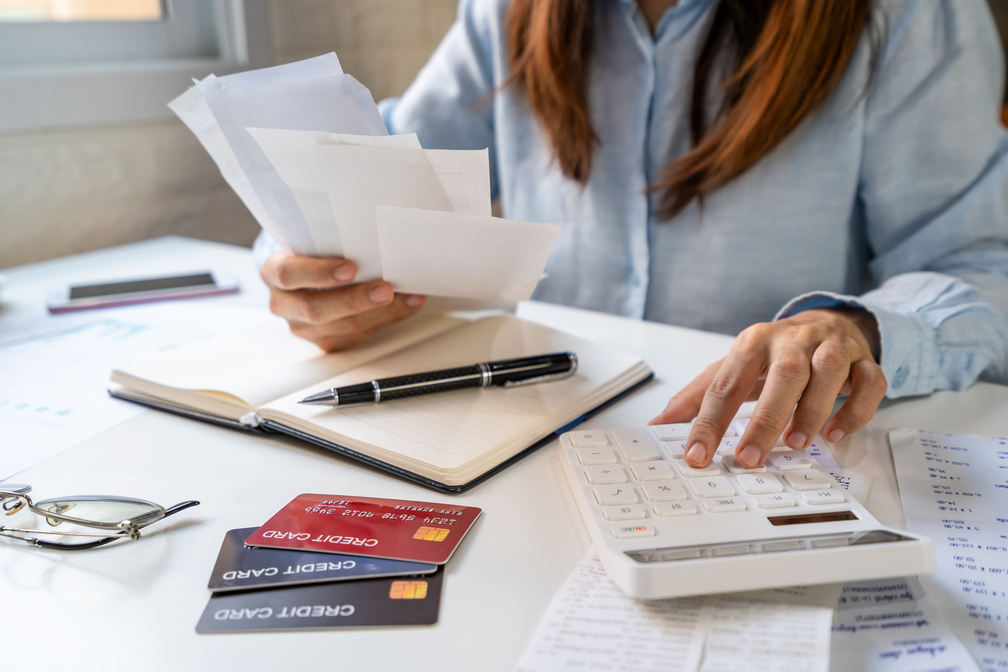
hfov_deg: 53.1
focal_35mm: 36
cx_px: 514
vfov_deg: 36.9
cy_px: 328
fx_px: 1008
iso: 250
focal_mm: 35
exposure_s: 1/25
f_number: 4
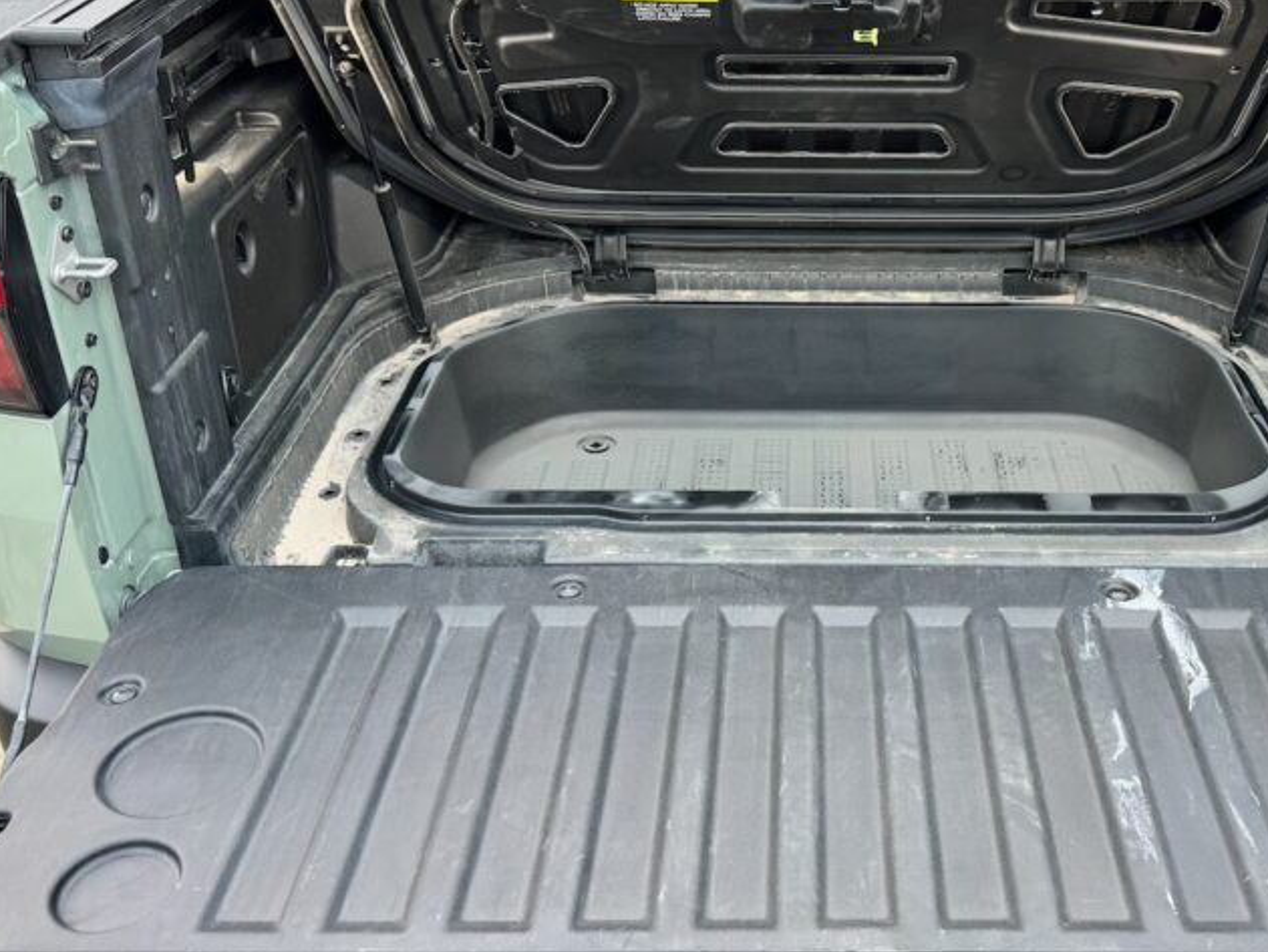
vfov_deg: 36.8
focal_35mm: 39
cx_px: 829
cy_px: 445
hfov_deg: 47.2
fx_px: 1429
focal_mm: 6.86
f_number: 1.78
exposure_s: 1/68
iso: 200
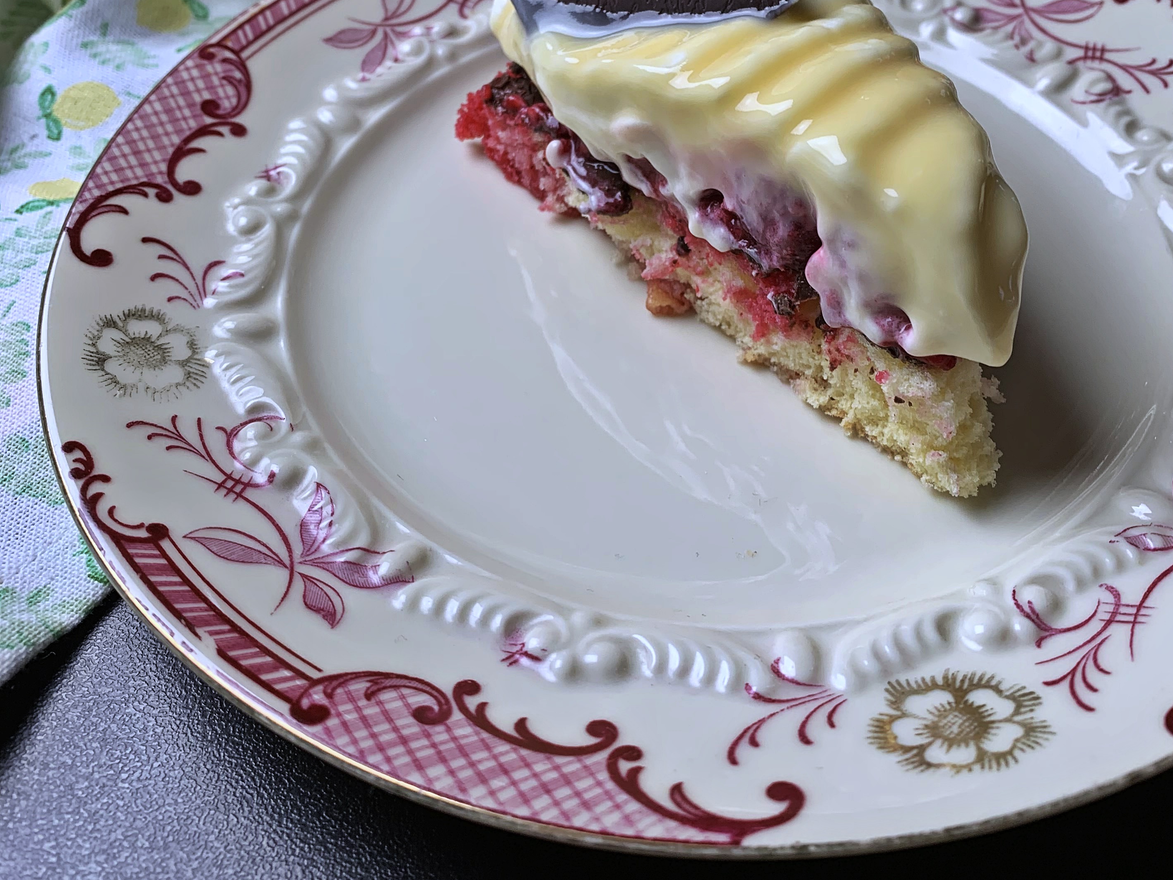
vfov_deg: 38.3
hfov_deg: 50.1
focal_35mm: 37
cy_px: 297
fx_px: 1254
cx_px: 626
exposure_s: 1/100
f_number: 1.8
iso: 40
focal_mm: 4.25
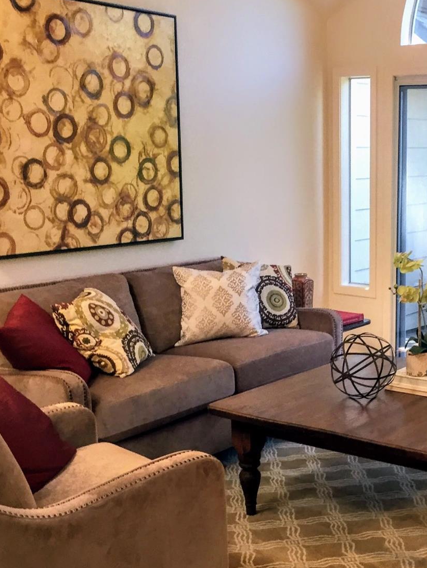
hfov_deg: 26.8
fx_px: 871
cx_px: 364
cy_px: 326
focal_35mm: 53
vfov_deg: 36.1
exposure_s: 1/30
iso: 80
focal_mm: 4.15
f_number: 2.2
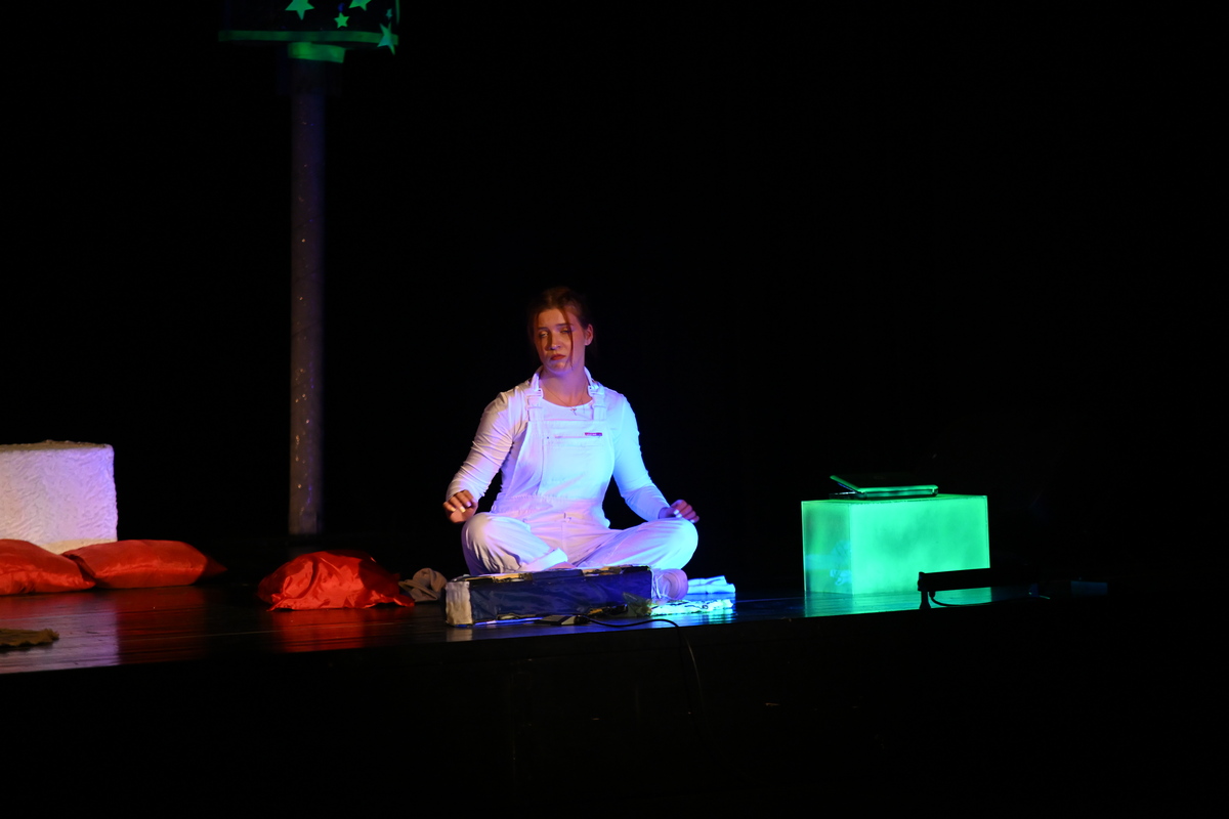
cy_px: 410
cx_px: 614
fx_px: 6315
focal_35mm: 185
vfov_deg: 7.4
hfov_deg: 11.1
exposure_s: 1/250
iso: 4000
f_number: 2.8
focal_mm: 185
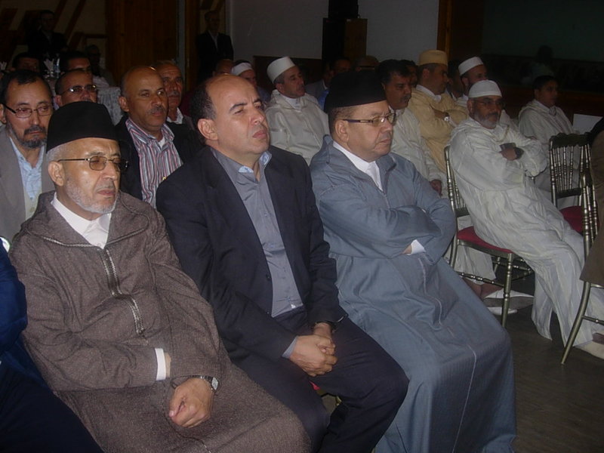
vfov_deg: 35.1
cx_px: 302
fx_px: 715
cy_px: 226
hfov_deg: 45.8
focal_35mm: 41
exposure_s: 1/64
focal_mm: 8.5
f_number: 2.9
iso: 79
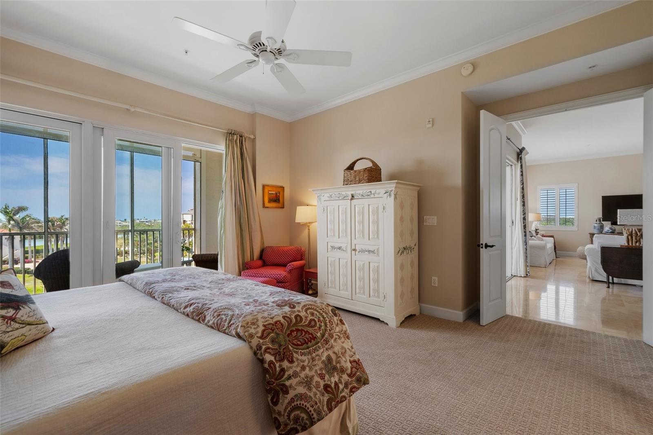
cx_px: 326
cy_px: 218
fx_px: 272
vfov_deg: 77.3
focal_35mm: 15
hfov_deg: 100.4
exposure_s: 1/3
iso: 250
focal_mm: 15
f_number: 9
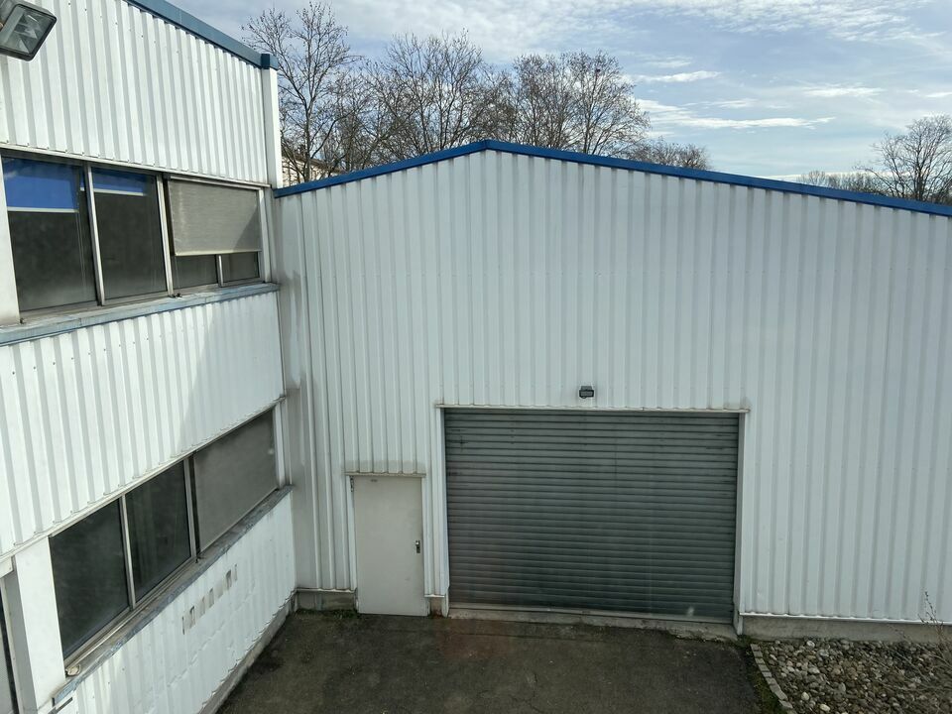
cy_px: 357
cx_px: 476
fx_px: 715
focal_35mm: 26
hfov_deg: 67.3
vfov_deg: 53.1
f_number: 1.8
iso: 32
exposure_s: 1/3040
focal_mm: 4.25
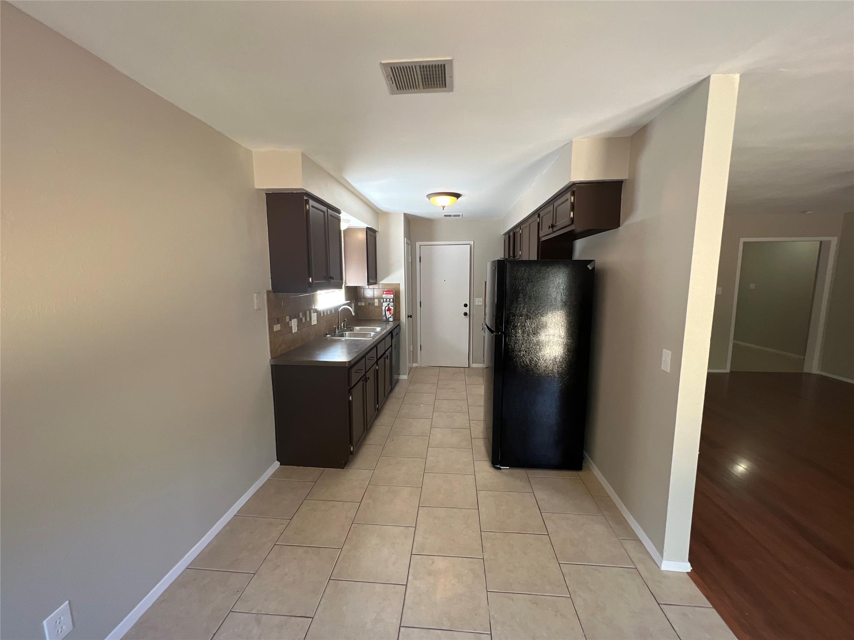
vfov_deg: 89.9
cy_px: 320
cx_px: 427
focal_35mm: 13
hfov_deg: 106.2
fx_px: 321
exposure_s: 1/30
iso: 64
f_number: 1.8
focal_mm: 1.57
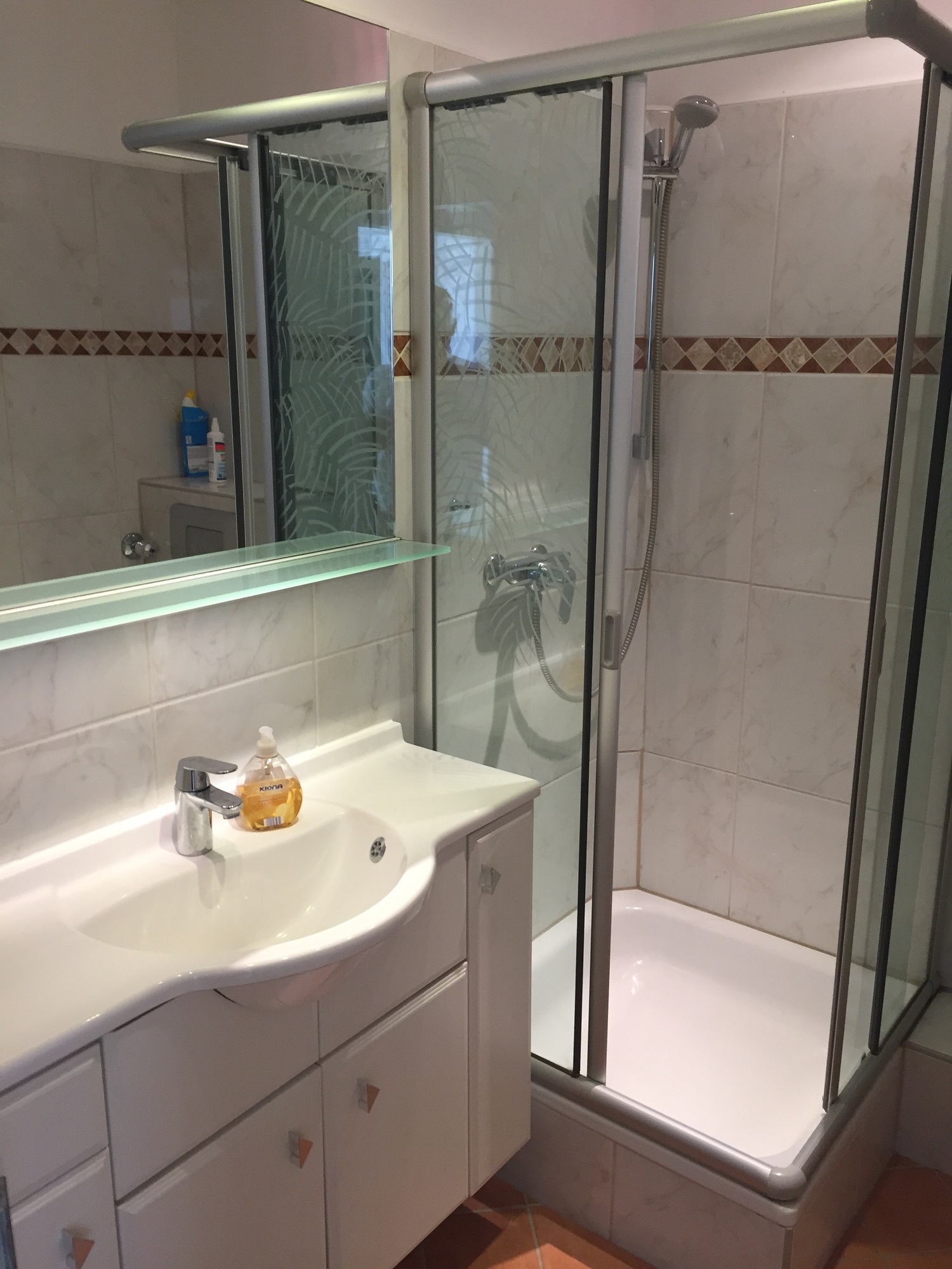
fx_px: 1063
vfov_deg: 61.7
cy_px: 634
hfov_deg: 48.2
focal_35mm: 29
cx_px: 476
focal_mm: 4.15
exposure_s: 1/33
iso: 100
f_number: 2.2
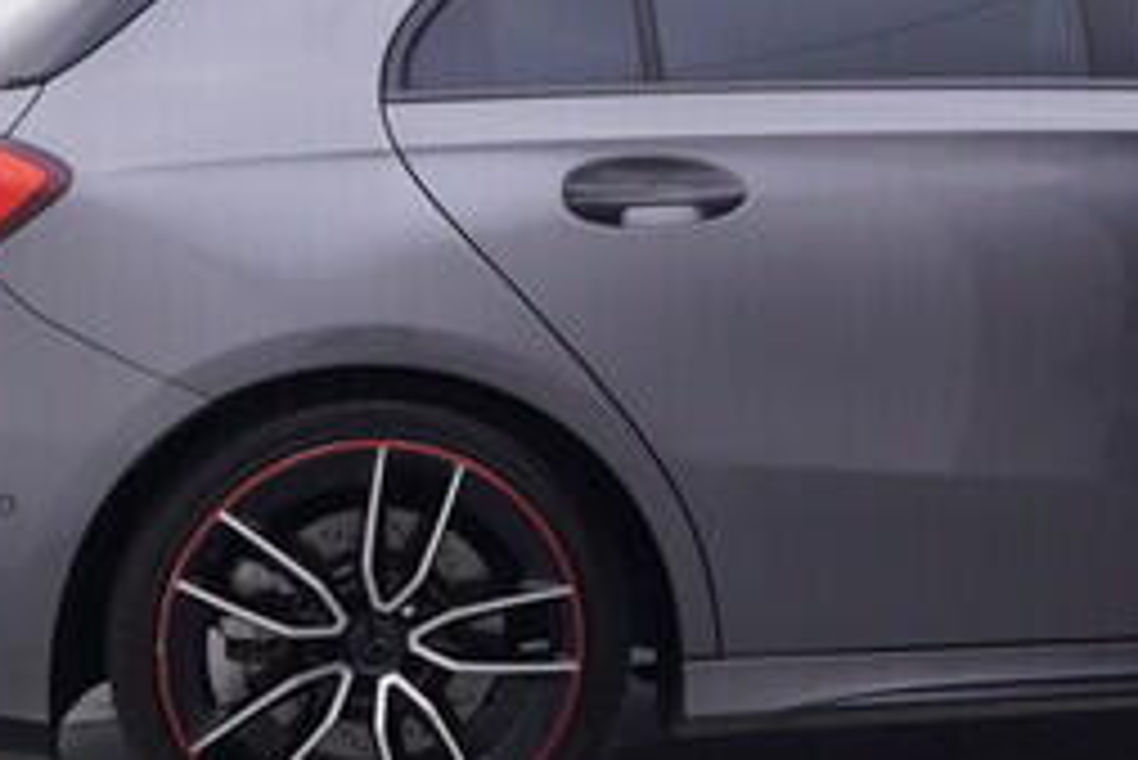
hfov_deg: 21.9
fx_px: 2879
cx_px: 1017
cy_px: 270
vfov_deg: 15.0
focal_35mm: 91
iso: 200
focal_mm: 15
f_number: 5
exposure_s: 1/80
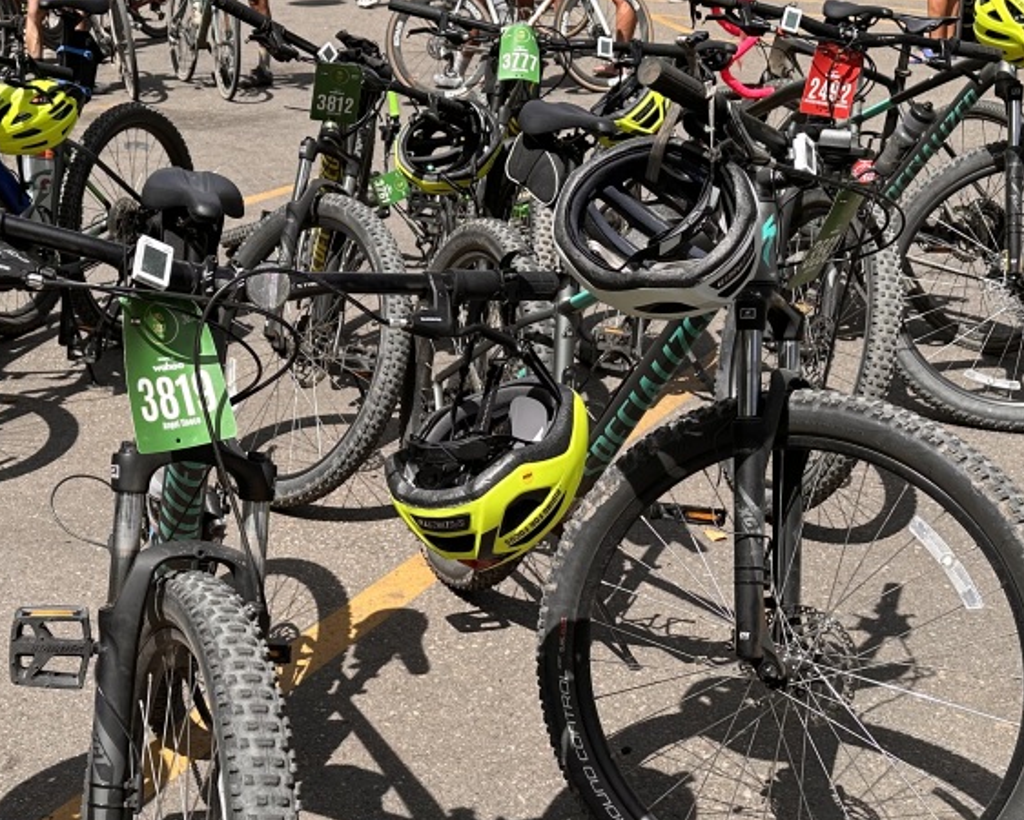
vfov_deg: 30.2
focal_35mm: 50
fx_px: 1516
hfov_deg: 37.1
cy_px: 487
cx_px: 397
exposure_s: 1/3247
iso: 80
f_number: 1.78
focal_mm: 6.86
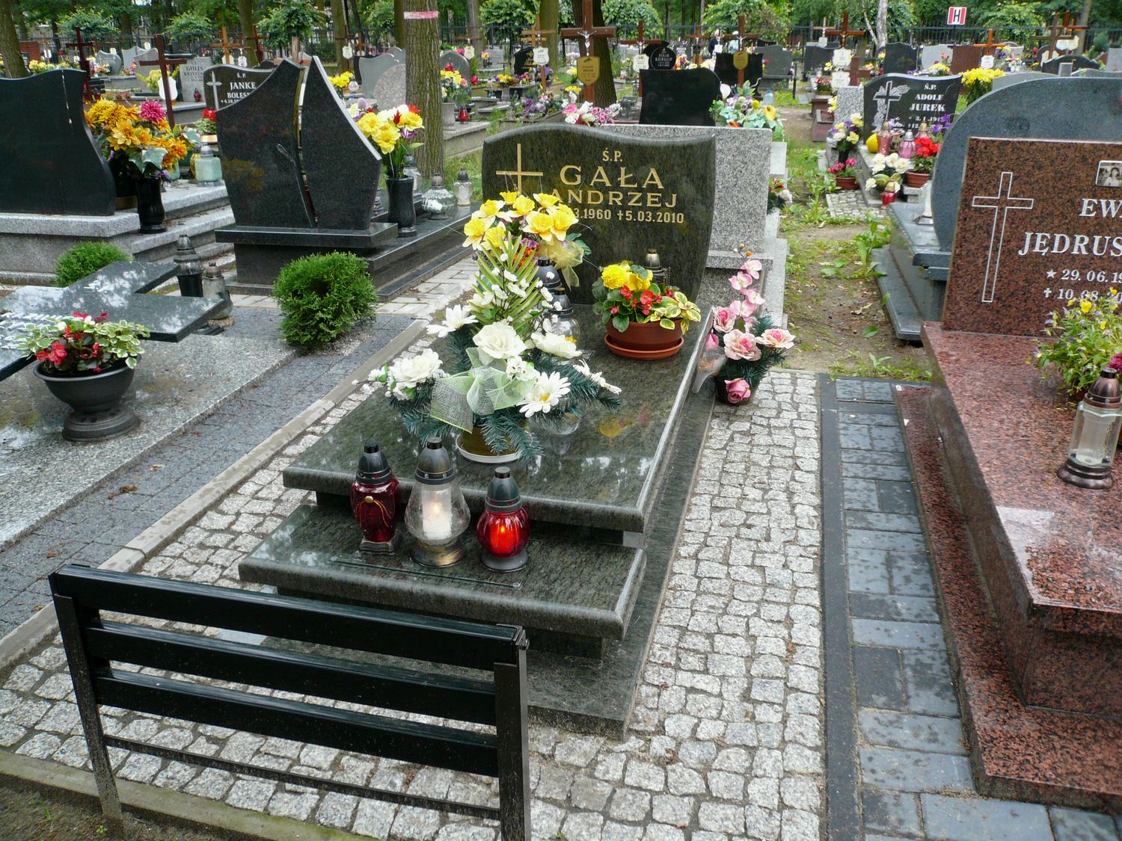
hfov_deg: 63.4
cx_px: 561
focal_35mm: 28
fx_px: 908
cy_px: 420
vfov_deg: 49.7
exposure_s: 1/125
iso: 100
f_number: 2.8
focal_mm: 4.6
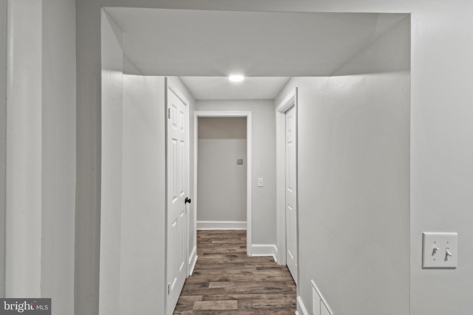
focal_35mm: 15
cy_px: 158
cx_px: 236
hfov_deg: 100.4
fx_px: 197
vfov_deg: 77.3
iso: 100
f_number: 22
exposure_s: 4
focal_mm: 10
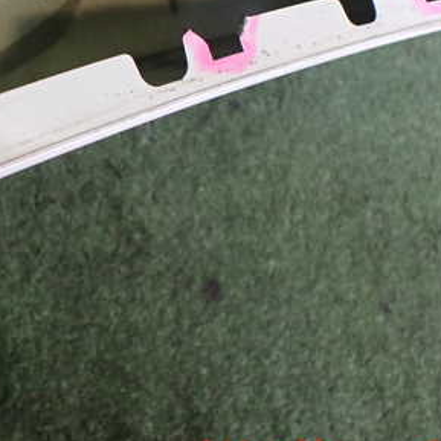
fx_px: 793
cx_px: 90
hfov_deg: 30.4
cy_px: 131
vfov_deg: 30.7
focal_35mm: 55
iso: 320
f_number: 2.3
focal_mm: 5.4
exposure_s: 1/125
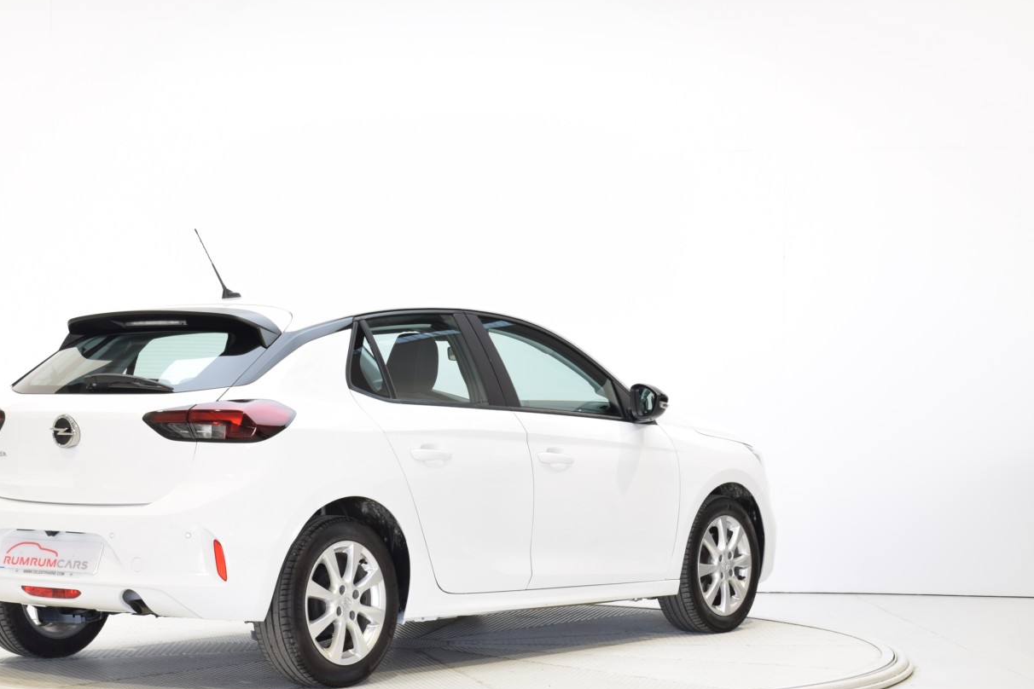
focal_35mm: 78
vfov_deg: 17.5
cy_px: 416
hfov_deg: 25.9
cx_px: 405
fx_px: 2240
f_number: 10
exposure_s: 1/3
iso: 100
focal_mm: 42
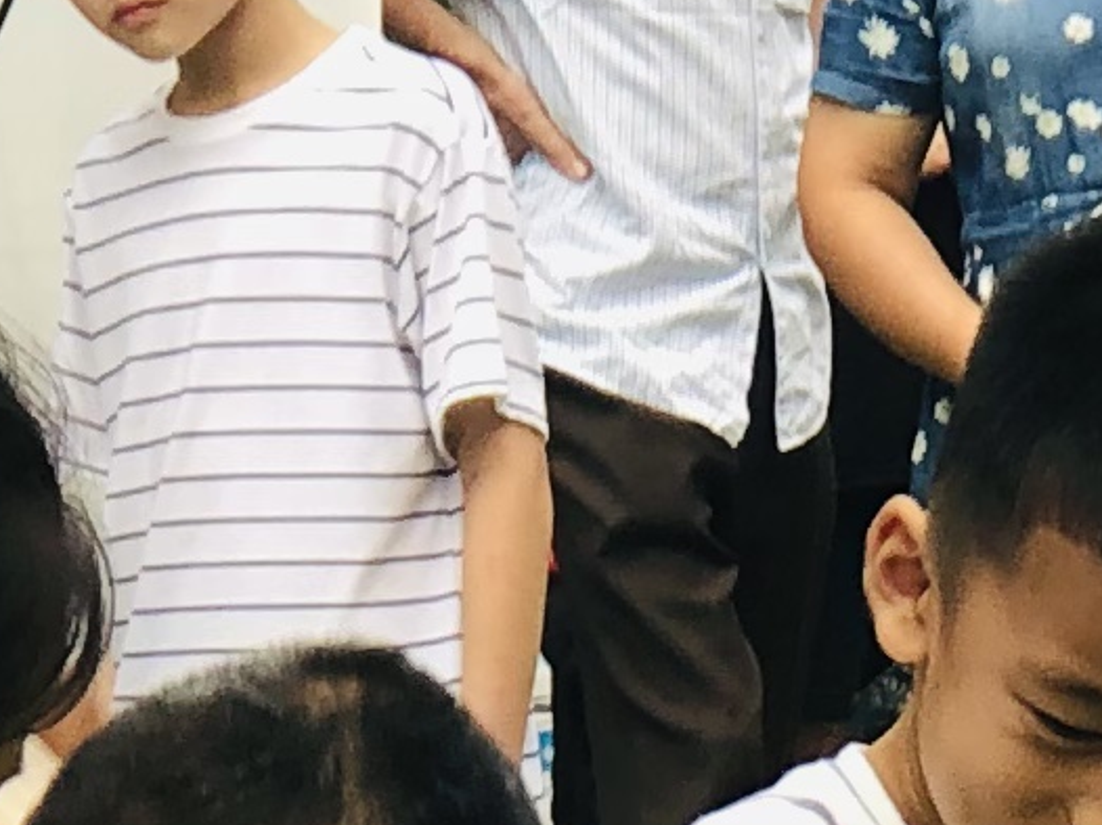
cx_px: 1108
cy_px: 1845
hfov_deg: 4.5
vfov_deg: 3.4
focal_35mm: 437
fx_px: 13906
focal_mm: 6.6
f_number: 2.8
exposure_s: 1/120
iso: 25
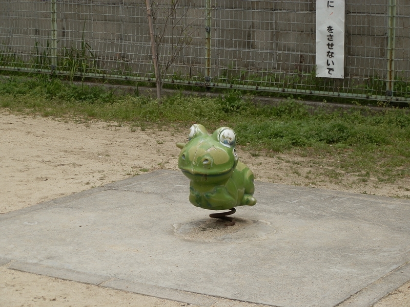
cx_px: 205
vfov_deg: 15.1
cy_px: 154
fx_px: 1161
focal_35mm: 98
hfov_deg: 20.0
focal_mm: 17.64
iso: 64
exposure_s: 1/500
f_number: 4
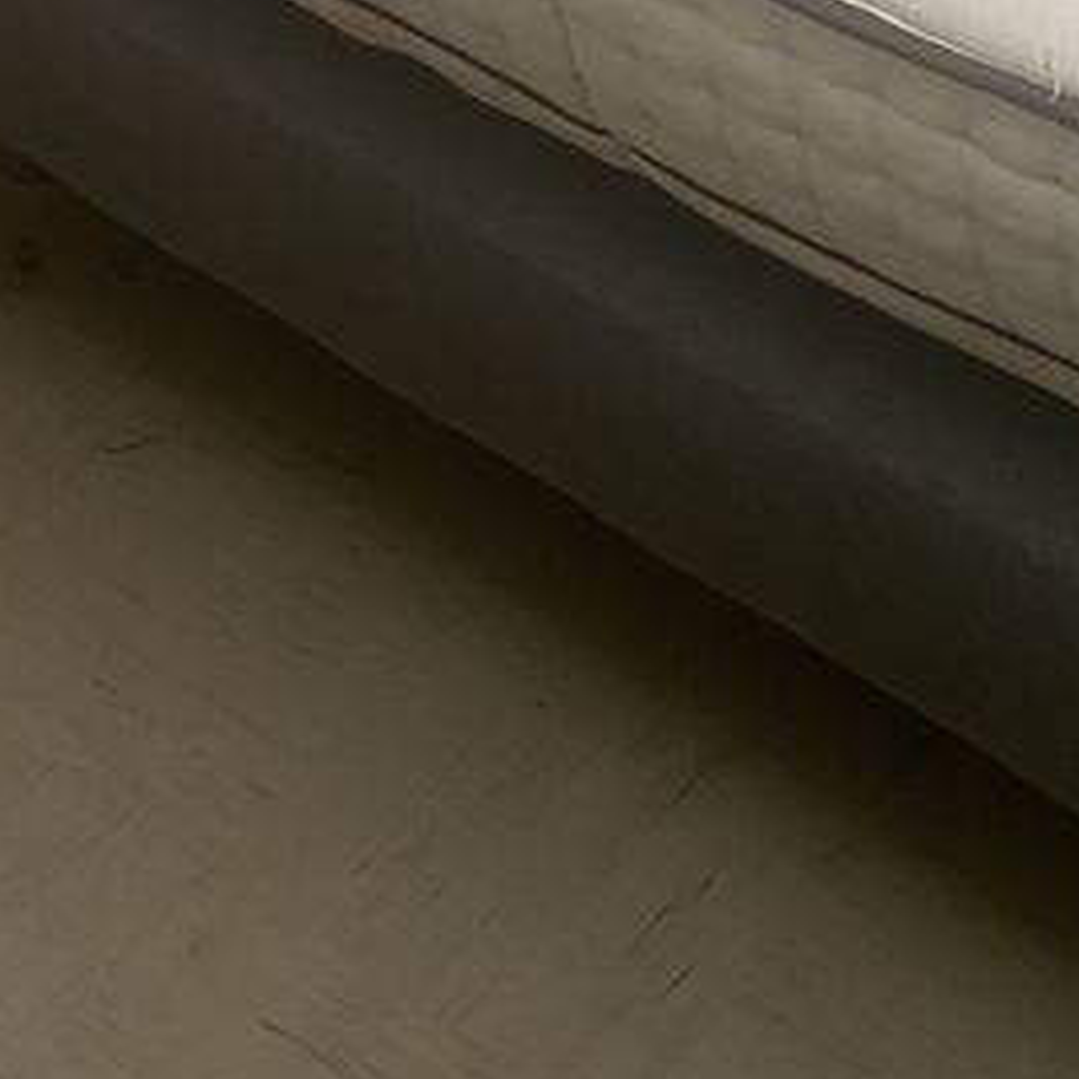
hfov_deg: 18.7
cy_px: 141
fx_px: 3033
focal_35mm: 86
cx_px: 1406
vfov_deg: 19.8
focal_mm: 4.25
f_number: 1.8
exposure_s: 1/50
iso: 125
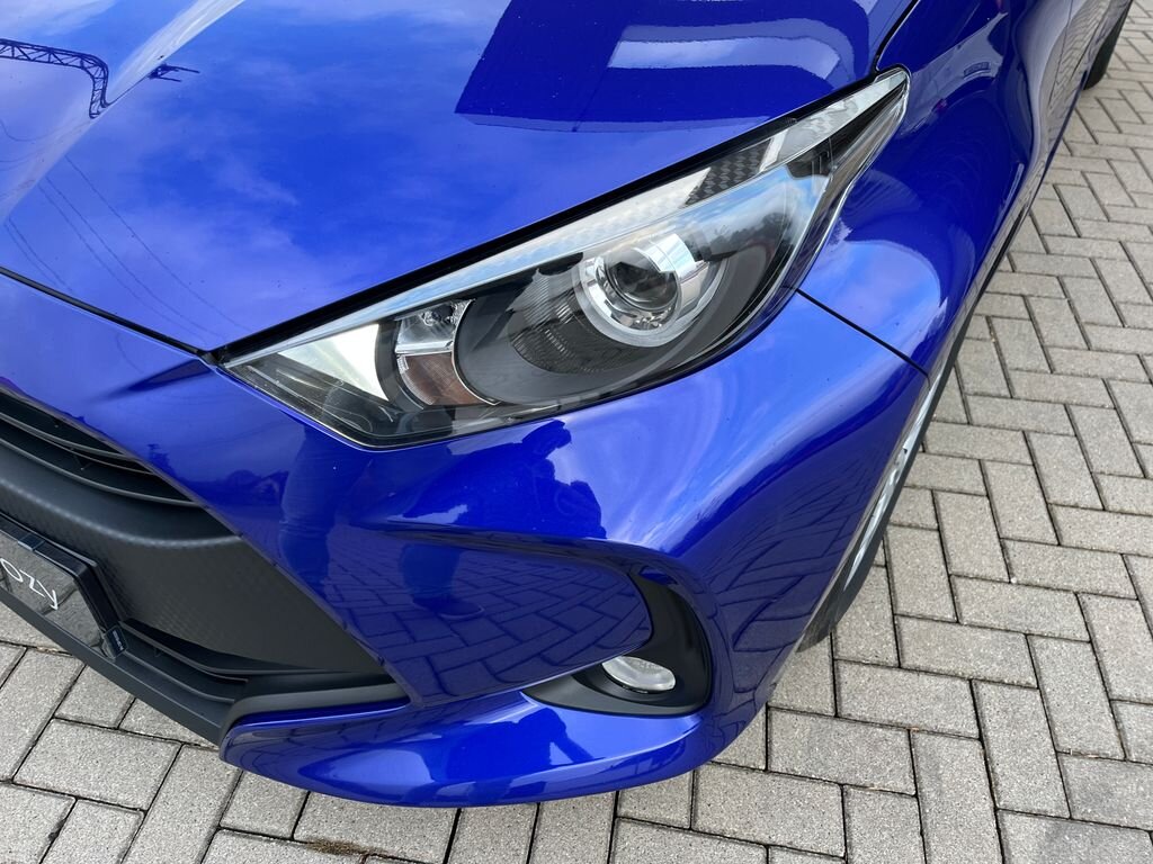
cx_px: 576
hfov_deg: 67.3
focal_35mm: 26
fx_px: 866
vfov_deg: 53.1
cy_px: 432
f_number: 1.6
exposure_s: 1/122
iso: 40
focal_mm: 5.1
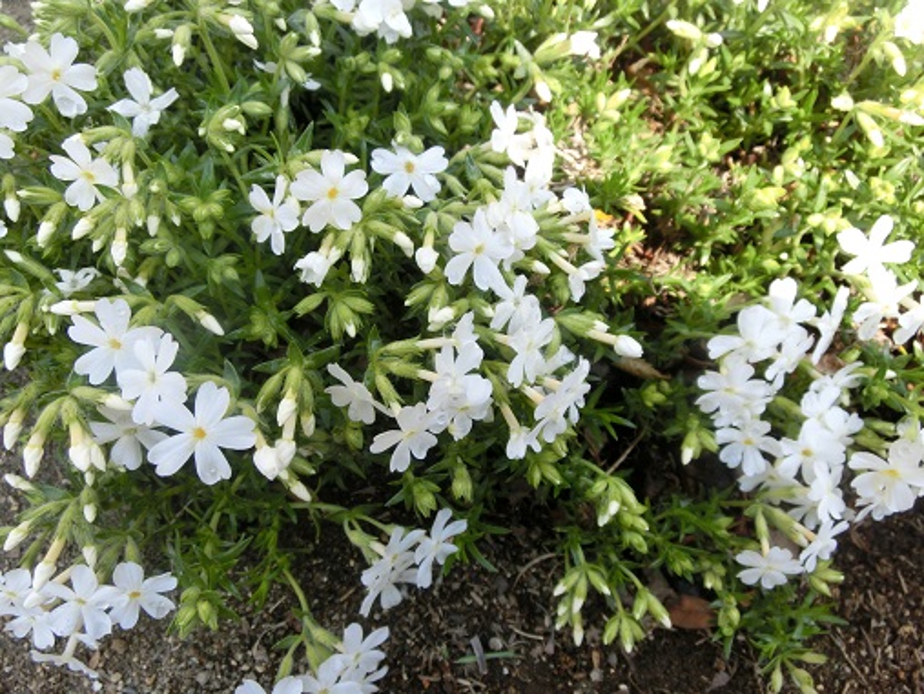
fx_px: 668
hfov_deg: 69.4
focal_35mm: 25
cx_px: 462
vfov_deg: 54.9
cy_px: 347
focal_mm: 4.4
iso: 80
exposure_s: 1/400
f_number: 3.3
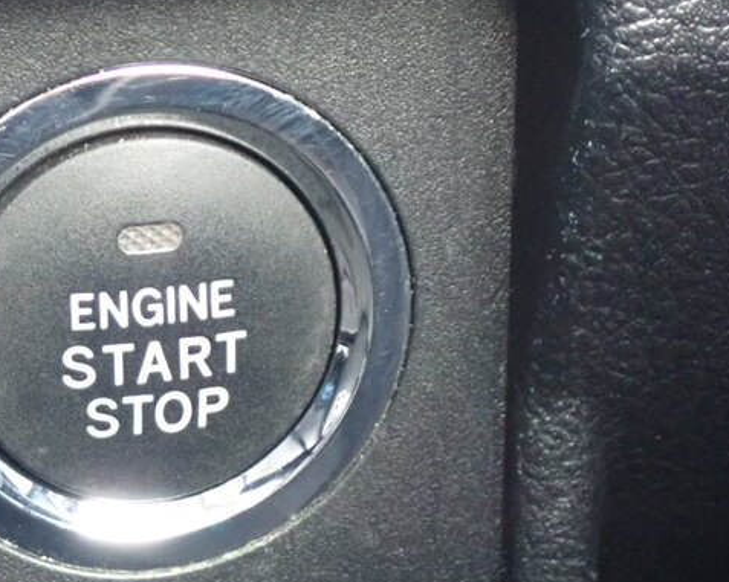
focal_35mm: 154
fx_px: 3321
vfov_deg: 10.0
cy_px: 354
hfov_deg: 12.5
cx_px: 153
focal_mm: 16.79
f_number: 4.7
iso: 1250
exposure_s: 1/25
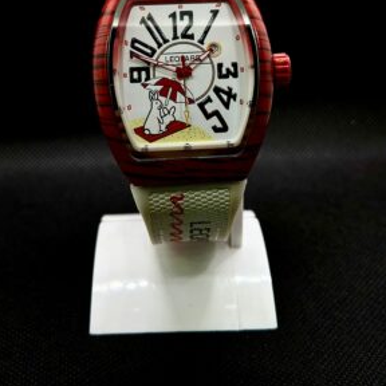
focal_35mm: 59
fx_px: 744
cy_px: 126
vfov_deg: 28.9
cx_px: 193
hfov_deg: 29.1
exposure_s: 1/233
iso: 80
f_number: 1.78
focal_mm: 6.86
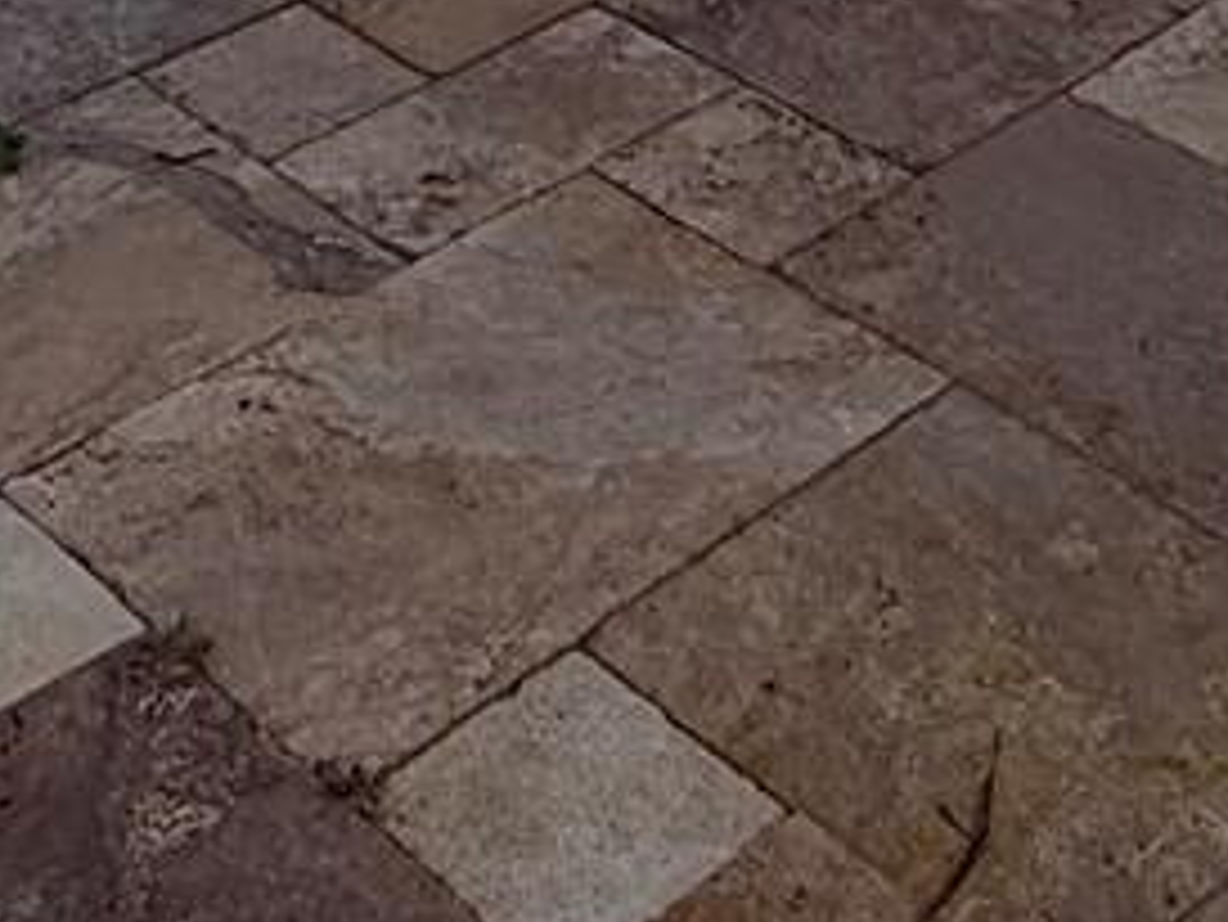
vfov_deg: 13.6
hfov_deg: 23.8
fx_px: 2910
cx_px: 486
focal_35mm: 82
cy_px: -1223
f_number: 2.2
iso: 50
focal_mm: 2.22
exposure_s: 1/1961
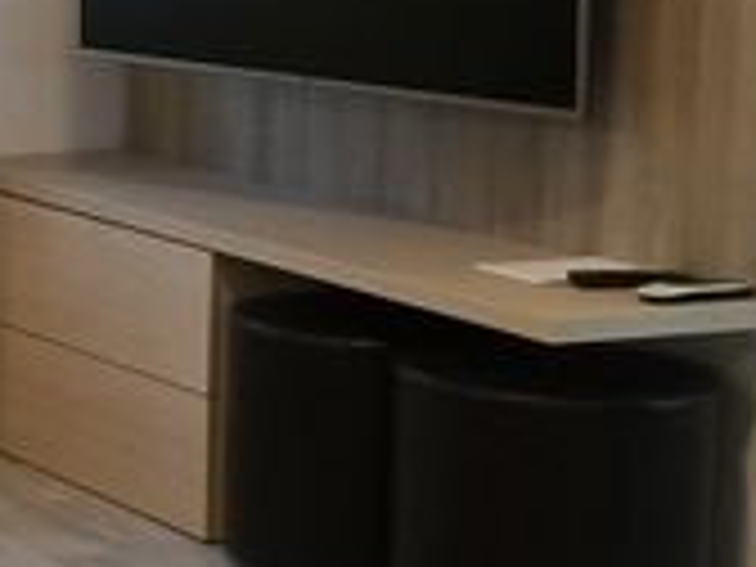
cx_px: -909
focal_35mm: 138
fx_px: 3014
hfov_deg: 12.1
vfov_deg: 10.7
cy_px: 94
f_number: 2.2
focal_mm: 4.15
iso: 40
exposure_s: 1/17
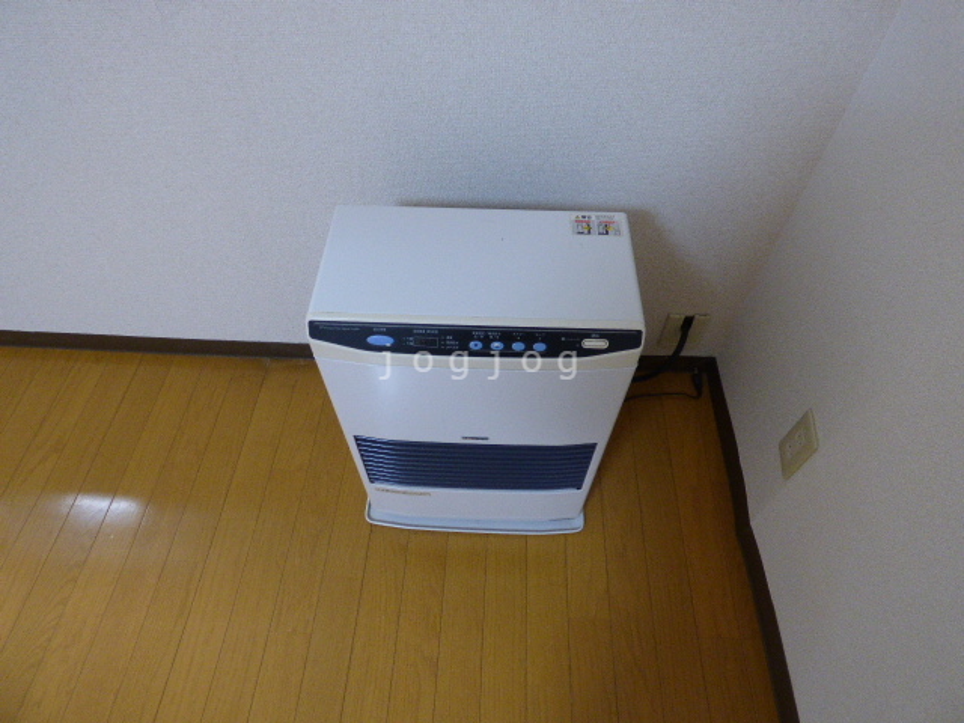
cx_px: 482
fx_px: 557
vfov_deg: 66.0
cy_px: 362
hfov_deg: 81.7
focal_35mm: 20
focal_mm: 3.58
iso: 400
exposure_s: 1/50
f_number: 2.8
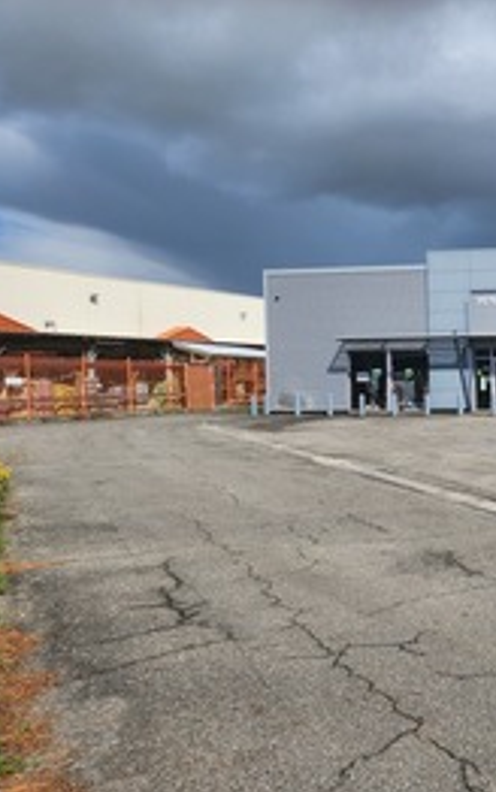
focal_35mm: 33
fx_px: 713
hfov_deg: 34.5
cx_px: 510
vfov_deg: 58.1
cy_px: 396
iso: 20
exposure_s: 1/2391
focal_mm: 5.4
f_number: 1.8
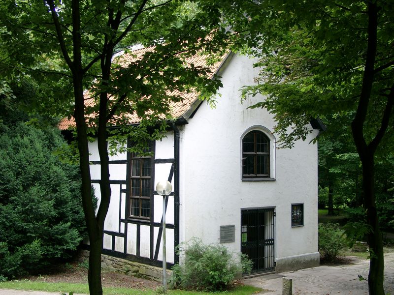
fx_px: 535
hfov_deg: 40.4
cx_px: 197
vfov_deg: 30.9
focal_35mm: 47
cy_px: 148
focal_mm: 9.82
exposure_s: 1/79.9
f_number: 2.8
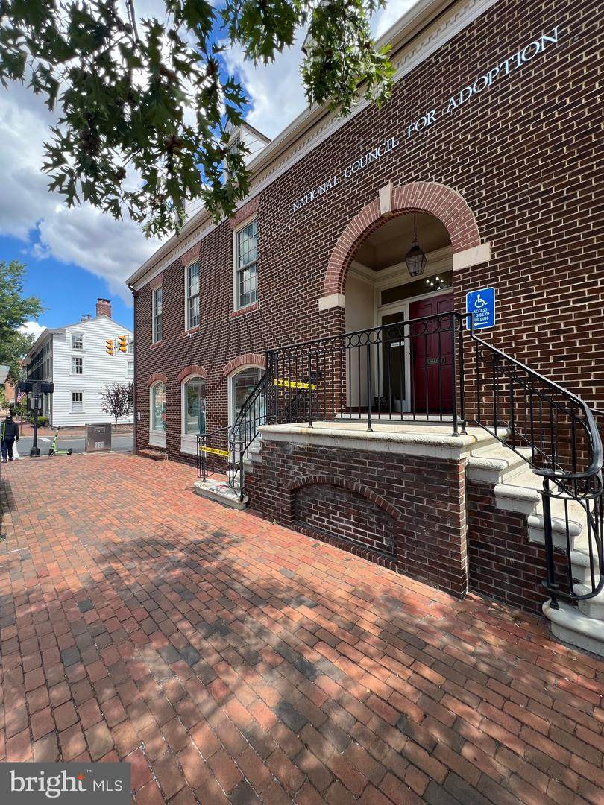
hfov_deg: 89.9
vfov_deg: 106.2
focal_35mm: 13
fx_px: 302
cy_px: 402
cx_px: 302
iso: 32
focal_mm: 1.57
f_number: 1.8
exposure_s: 1/309
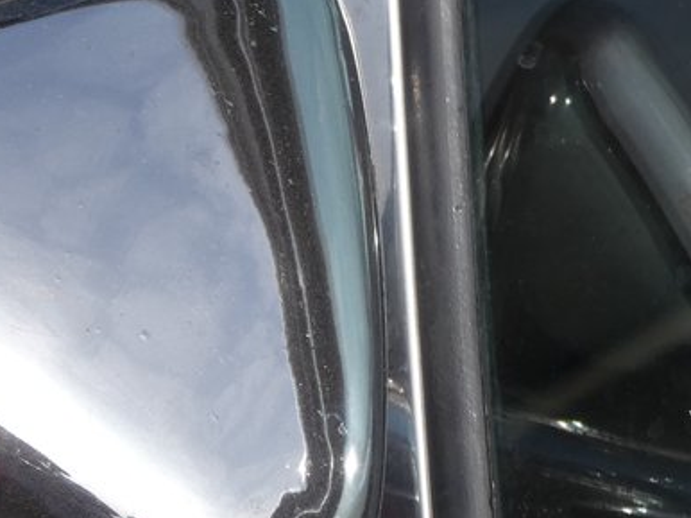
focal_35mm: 398
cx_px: 63
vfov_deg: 3.7
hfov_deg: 5.0
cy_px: 480
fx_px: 7940
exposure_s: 1/500
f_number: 5.4
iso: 80
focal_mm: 26.9
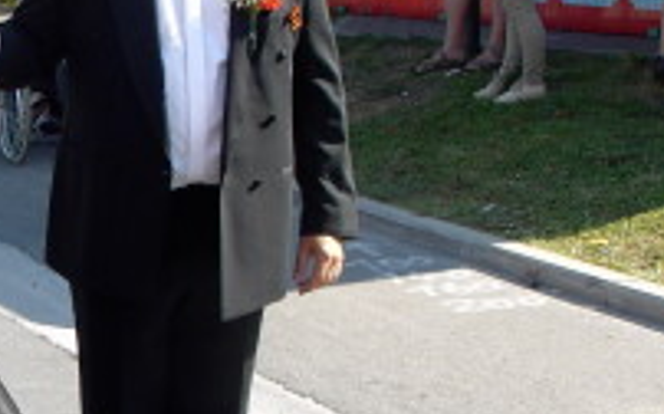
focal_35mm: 131
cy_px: 230
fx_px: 2369
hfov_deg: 15.6
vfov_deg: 10.0
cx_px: -23
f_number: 4
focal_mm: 8
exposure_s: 1/180
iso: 70
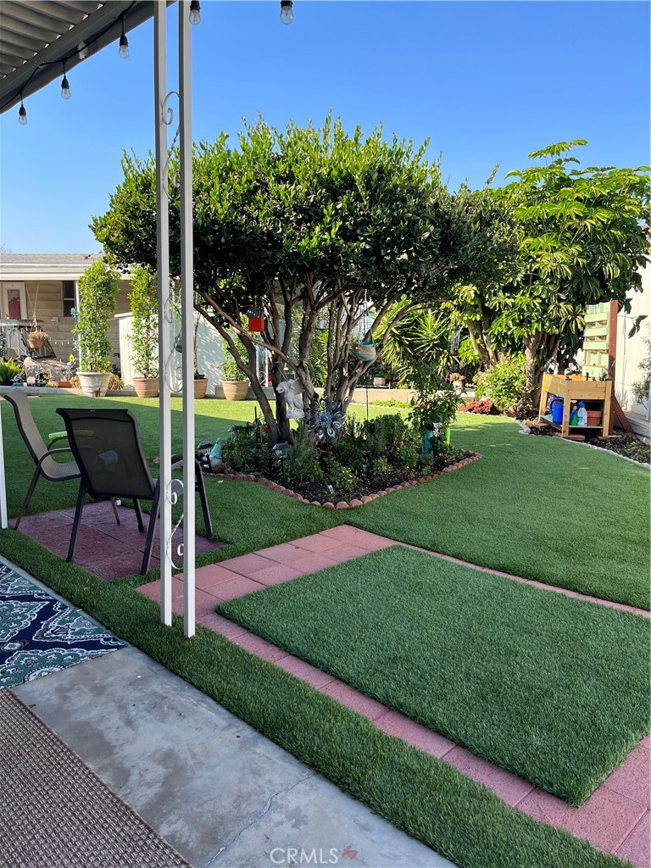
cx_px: 326
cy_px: 434
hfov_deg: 53.1
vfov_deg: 67.3
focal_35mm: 26
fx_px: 652
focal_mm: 5.1
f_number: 1.6
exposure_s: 1/1009
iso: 50
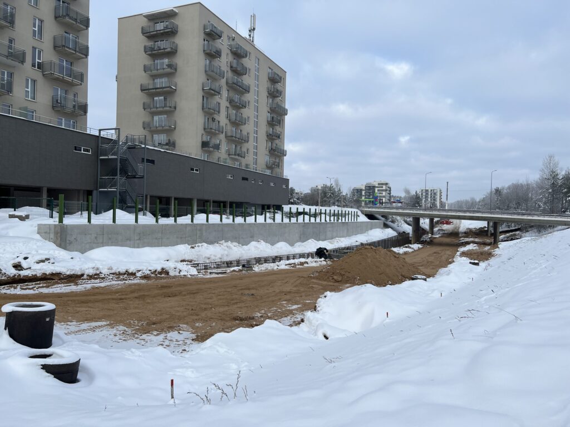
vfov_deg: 53.1
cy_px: 214
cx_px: 285
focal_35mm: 26
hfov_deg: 67.3
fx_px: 428
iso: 50
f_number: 1.5
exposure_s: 1/2165
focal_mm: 5.7
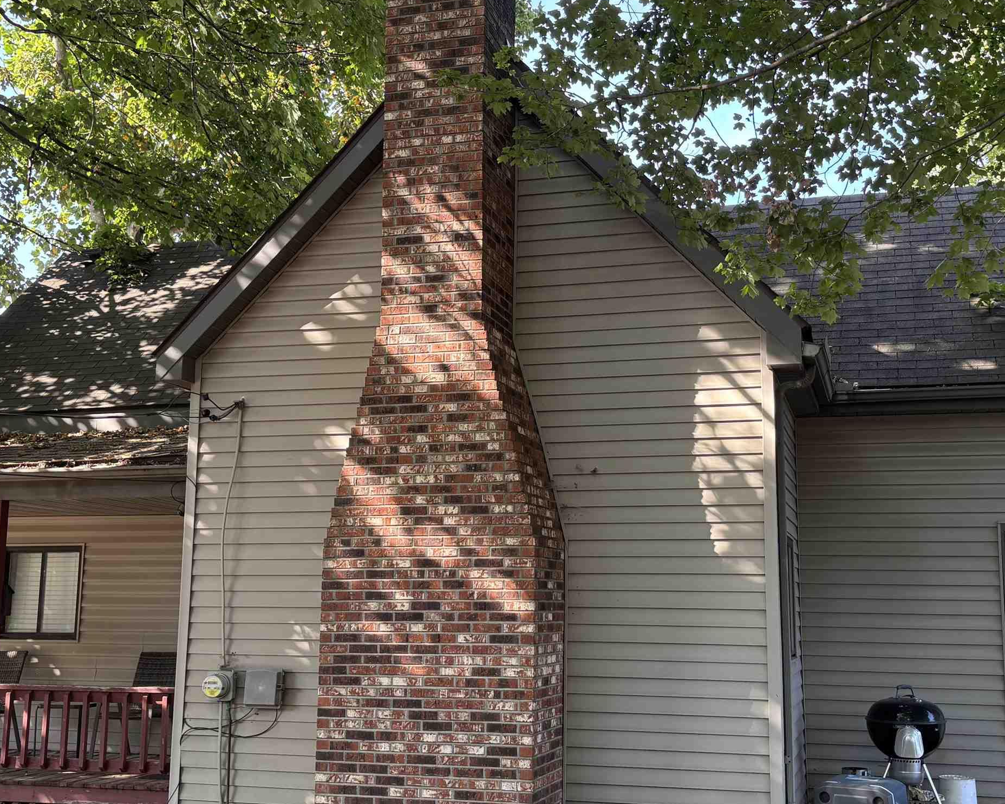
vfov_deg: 35.7
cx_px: 564
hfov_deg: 43.7
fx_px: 1249
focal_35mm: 42
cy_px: 416
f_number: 1.6
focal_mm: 5.96
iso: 64
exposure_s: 1/160
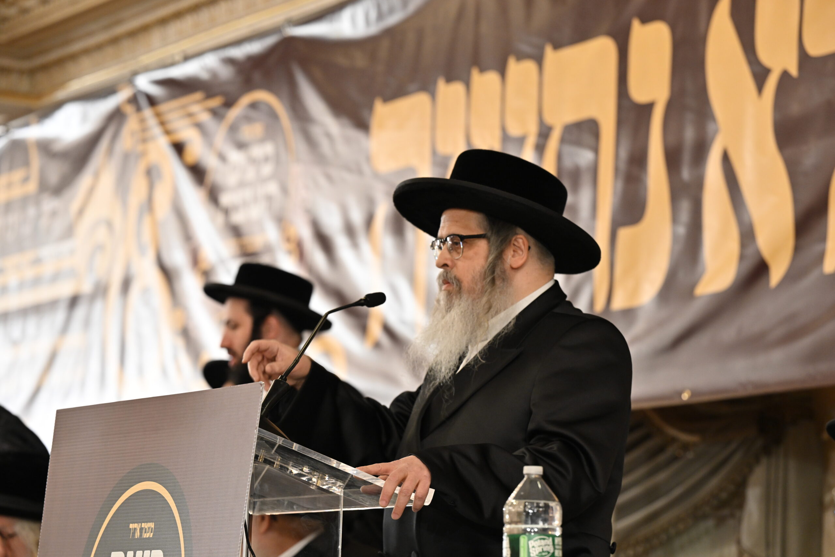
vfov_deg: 11.0
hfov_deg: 16.4
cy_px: 278
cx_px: 418
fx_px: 2899
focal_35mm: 125
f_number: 4.5
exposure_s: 1/80
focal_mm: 125
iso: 1600
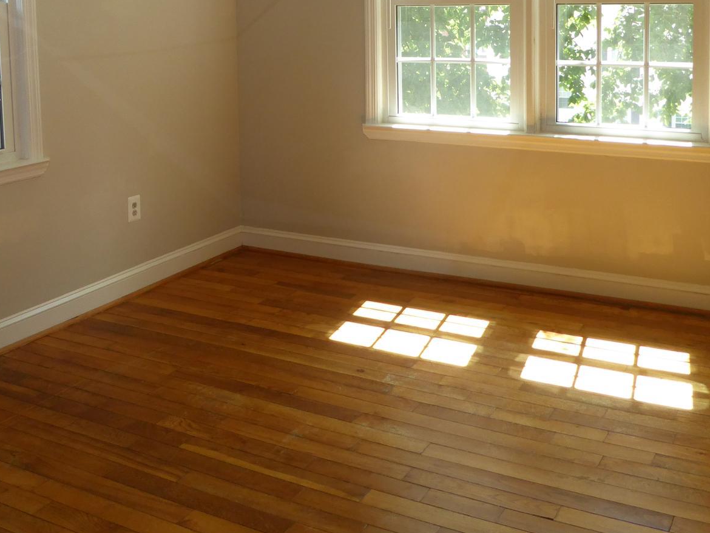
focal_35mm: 42
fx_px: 862
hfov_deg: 44.8
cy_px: 75
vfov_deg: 33.0
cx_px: 361
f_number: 3.3
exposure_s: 1/60
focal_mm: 4.3
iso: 160
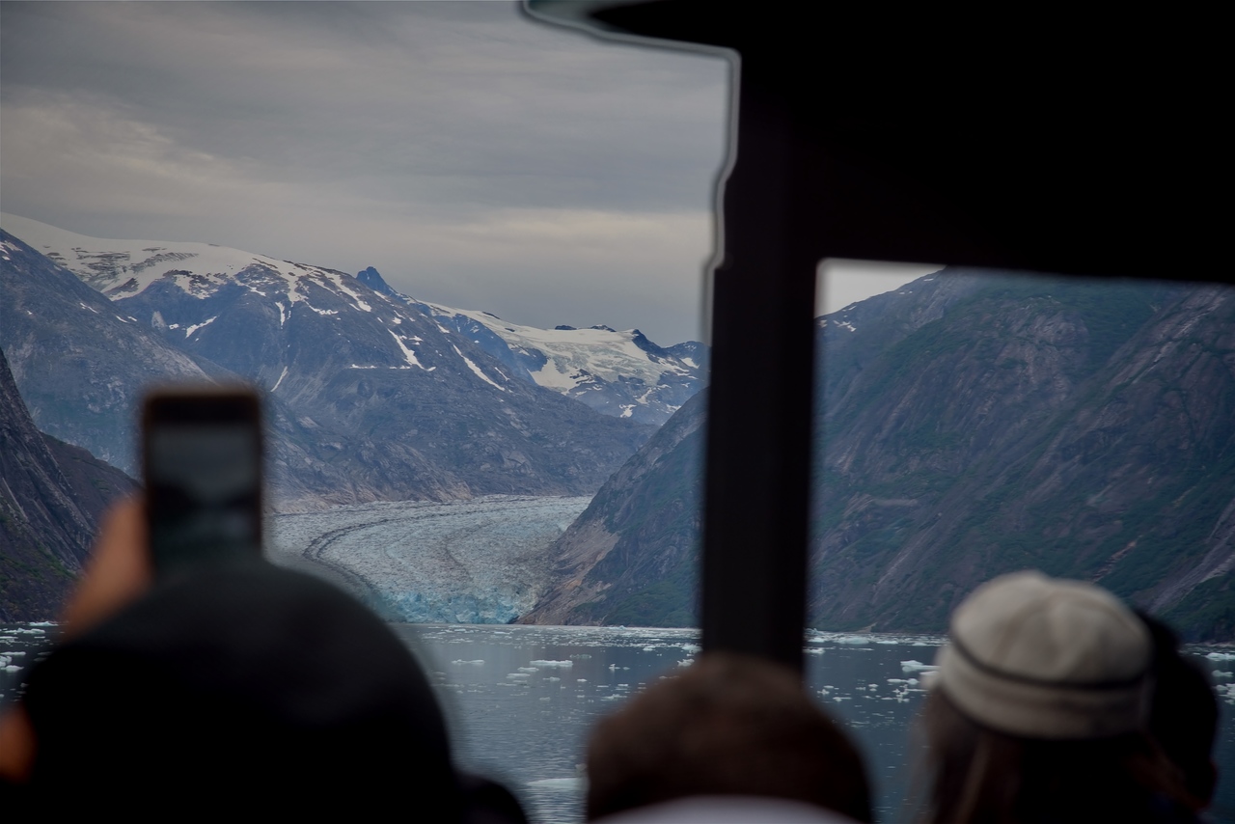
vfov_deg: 11.4
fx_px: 4117
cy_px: 412
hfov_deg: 17.1
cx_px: 618
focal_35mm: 120
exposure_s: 1/250
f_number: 8
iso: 100
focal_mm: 120
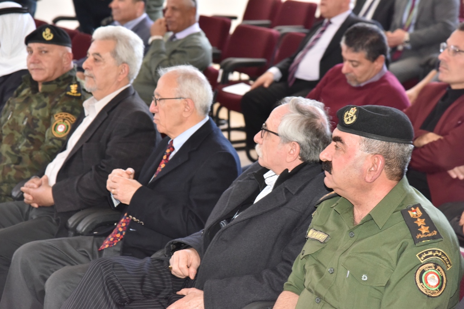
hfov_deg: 19.5
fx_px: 1353
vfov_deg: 13.0
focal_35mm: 105
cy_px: 154
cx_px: 232
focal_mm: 105
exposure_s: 1/60
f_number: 6.3
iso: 2500
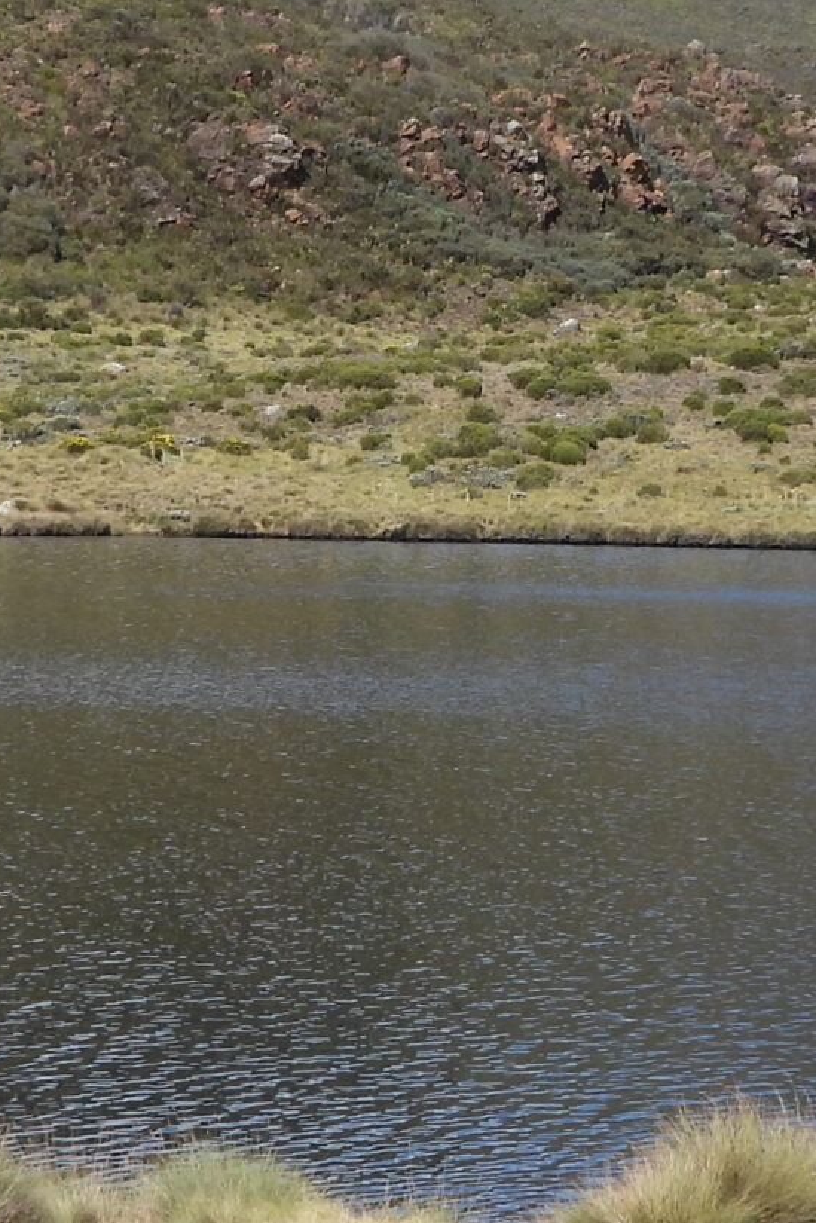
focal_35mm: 152
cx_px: 412
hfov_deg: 9.0
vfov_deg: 13.5
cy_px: 474
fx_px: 5165
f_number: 3.2
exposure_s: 1/1250
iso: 100
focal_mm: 8.5
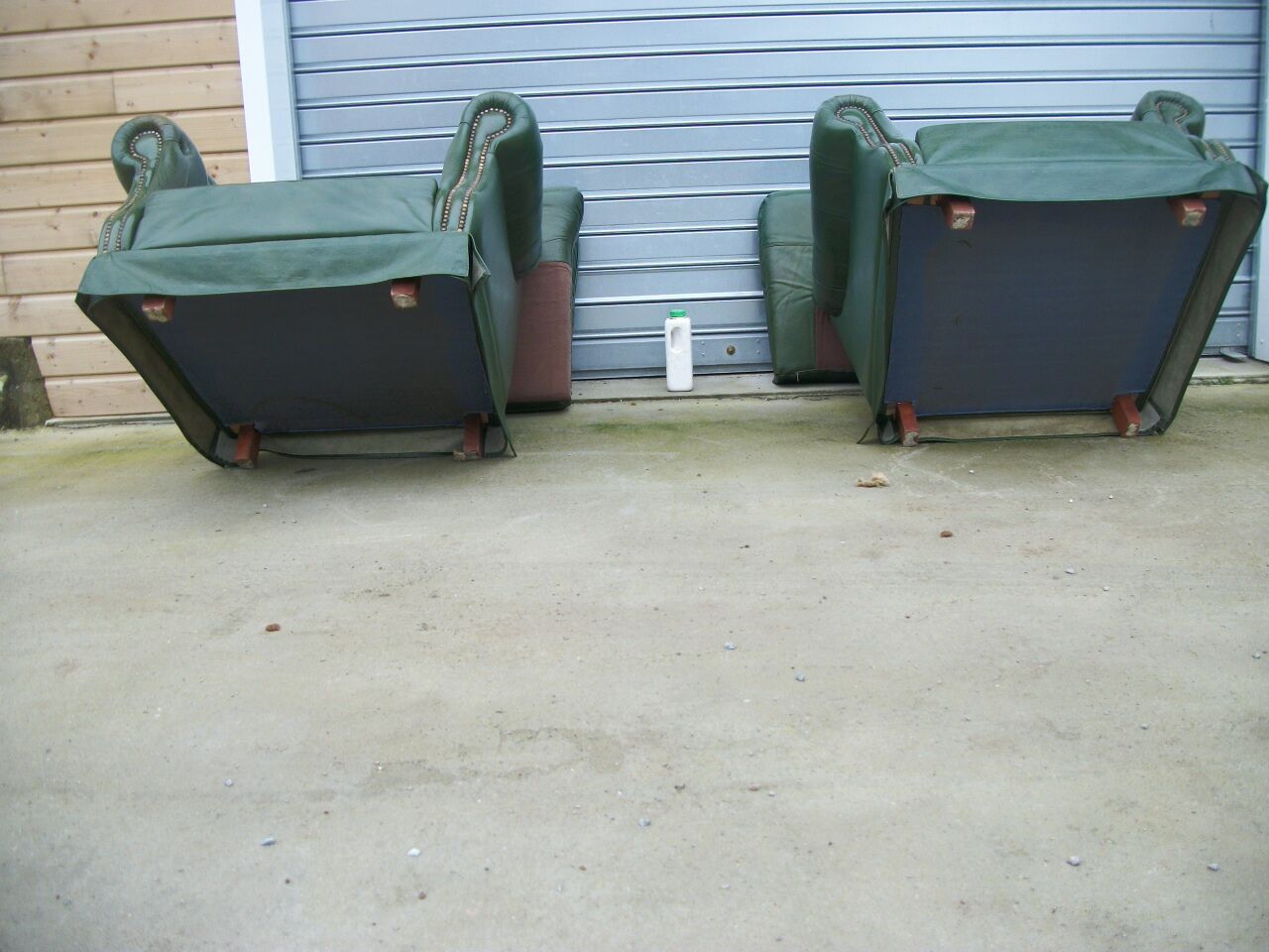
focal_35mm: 32
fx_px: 1173
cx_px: 634
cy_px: 476
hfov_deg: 56.8
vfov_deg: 44.2
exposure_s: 1/100
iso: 80
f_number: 2.9
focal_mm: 5.7
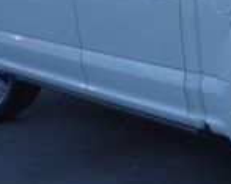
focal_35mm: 129
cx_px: 368
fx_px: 881
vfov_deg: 11.9
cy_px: 38
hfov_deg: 13.8
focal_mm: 21
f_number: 5.6
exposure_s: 1/80
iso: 100
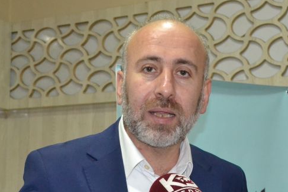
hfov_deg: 19.8
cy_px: 192
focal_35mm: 103
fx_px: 825
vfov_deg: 13.1
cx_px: 117
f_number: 4
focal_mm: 31
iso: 3200
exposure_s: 1/60
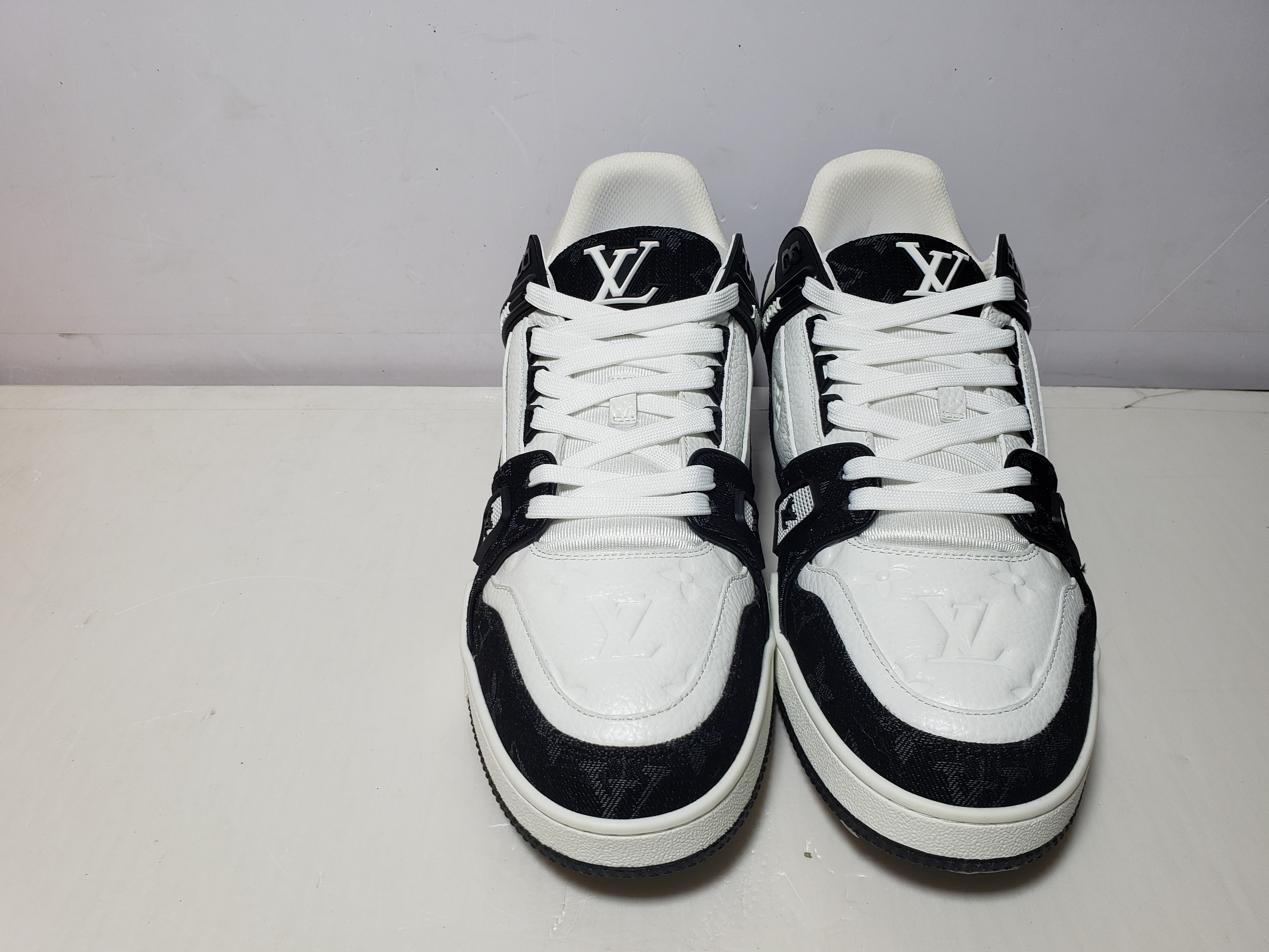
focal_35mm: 27
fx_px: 990
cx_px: 634
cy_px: 494
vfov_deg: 51.3
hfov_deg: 65.3
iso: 50
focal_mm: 4.3
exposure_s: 1/292
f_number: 2.4
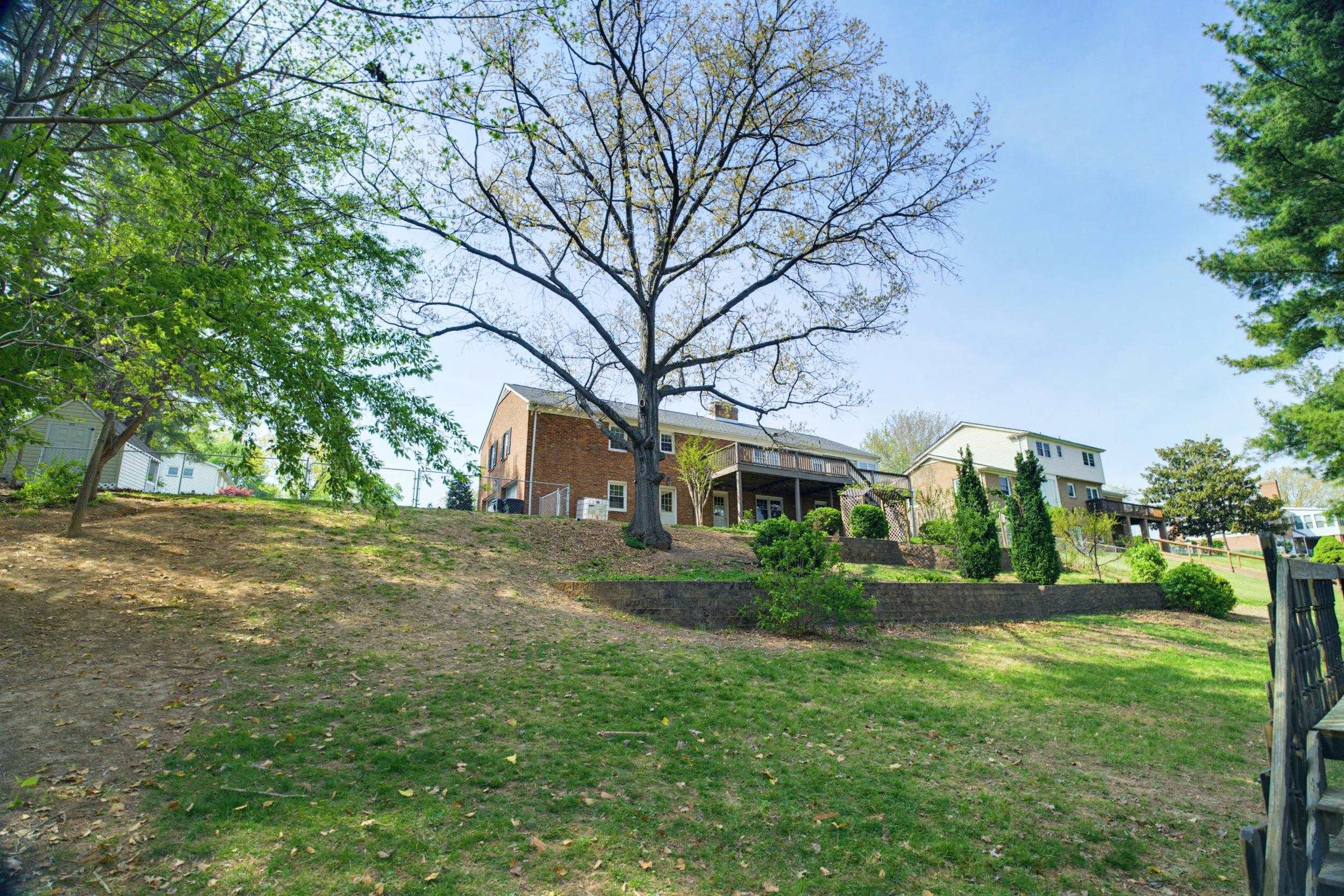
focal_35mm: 16
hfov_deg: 96.7
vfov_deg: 73.8
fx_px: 597
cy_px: 448
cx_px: 672
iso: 800
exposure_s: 1/160
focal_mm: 16
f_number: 4.5
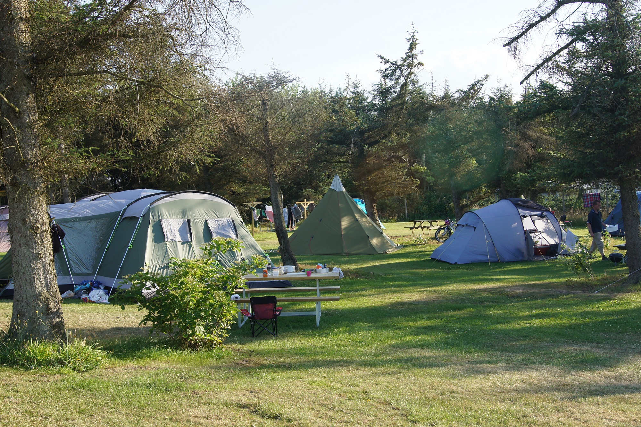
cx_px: 320
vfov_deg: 29.8
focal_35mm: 45
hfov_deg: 43.6
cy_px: 214
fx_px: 801
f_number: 11
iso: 100
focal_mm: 30
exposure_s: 1/80
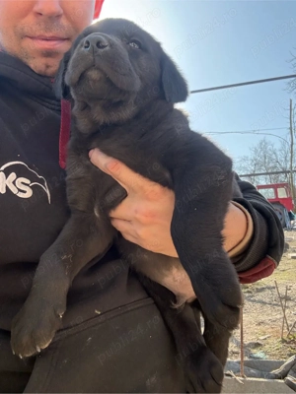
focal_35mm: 30
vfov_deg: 60.0
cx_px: 148
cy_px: 197
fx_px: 342
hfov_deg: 46.8
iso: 40
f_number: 1.9
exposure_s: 1/232
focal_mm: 2.69
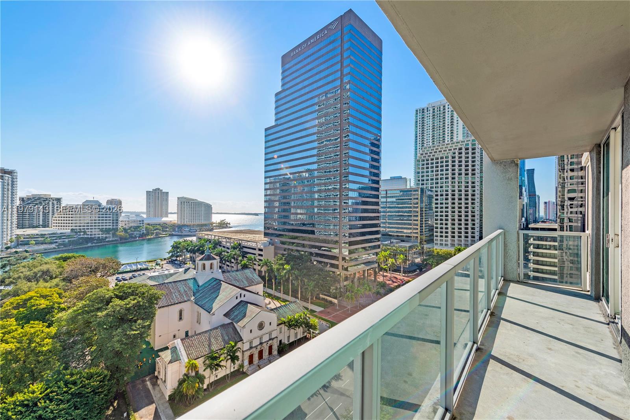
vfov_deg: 81.2
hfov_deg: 104.2
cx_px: 315
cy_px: 210
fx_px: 245
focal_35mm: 14
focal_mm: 14
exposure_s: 1/640
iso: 100
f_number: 8
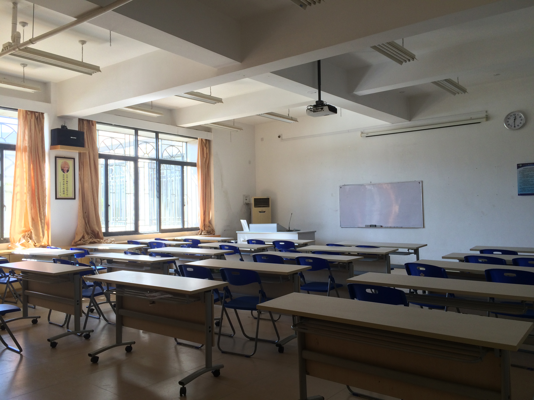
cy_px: 200
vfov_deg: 48.2
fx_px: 447
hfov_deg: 61.7
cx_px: 267
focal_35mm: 29
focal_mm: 4.15
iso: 50
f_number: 2.2
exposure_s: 1/100
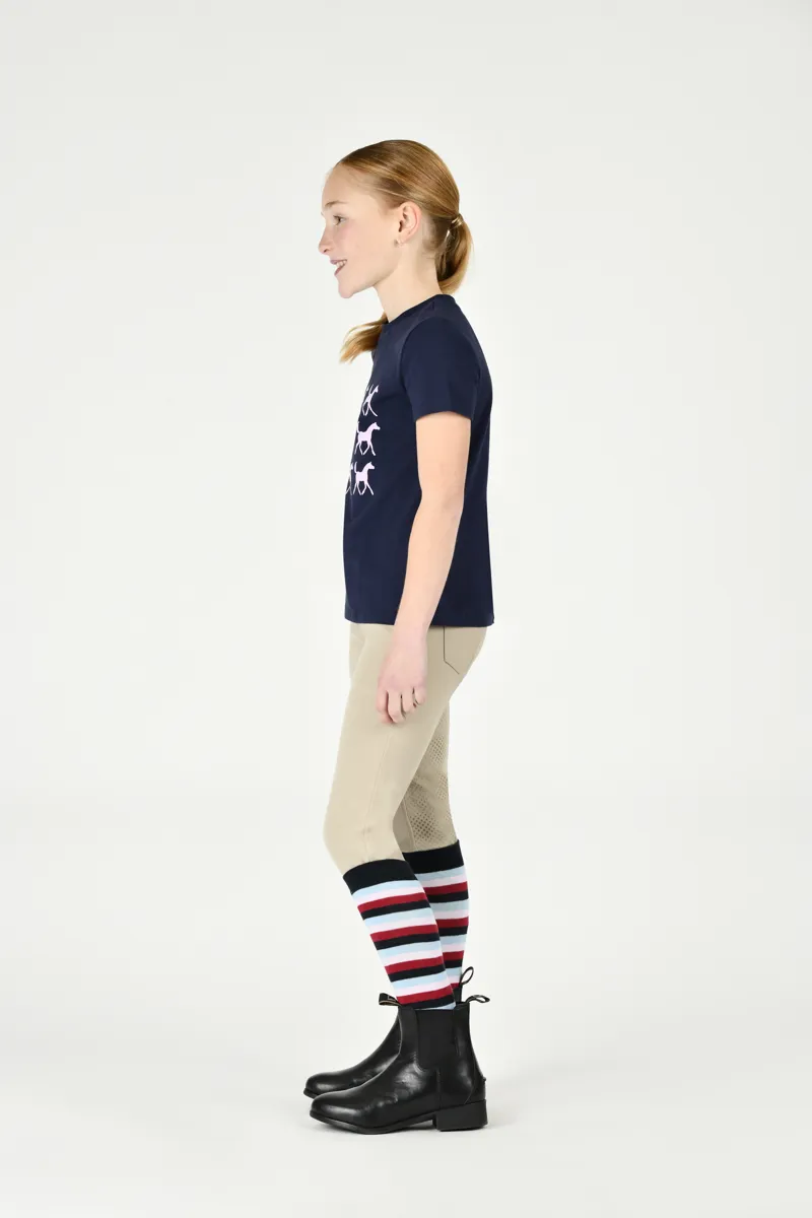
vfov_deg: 23.6
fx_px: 2909
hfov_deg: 15.9
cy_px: 609
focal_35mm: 86
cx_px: 406
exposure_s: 1/200
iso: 200
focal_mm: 86
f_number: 5.6
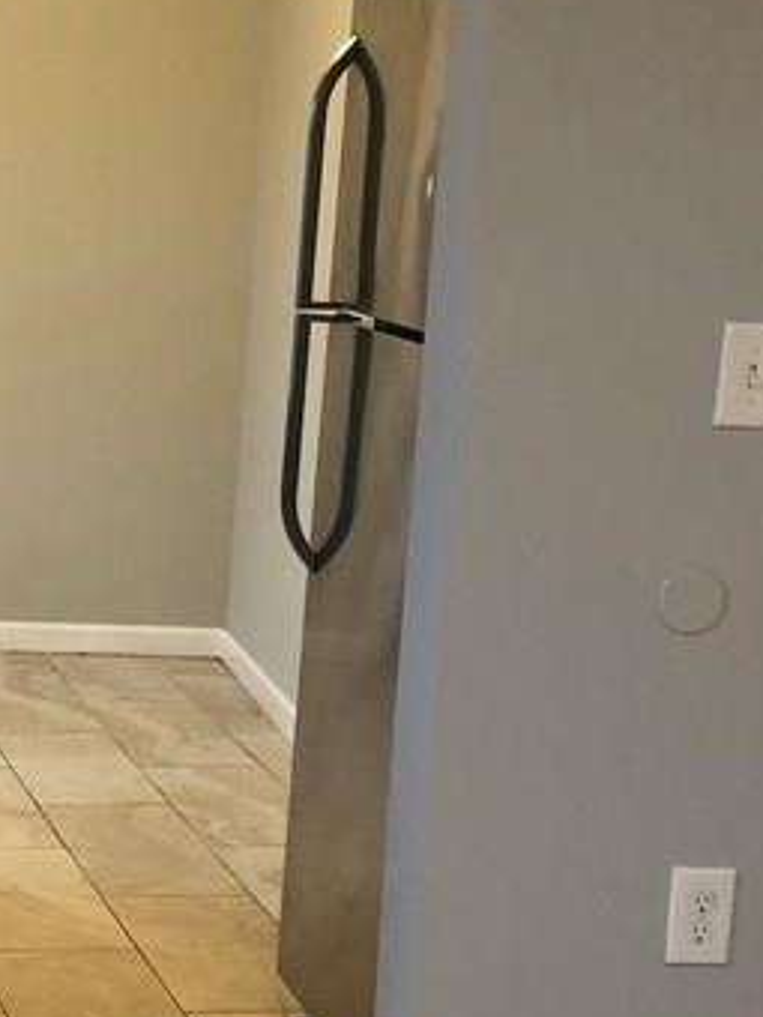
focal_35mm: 79
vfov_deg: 24.7
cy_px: 628
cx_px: -54
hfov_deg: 18.1
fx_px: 2322
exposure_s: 1/15
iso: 40
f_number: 1.8
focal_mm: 3.99
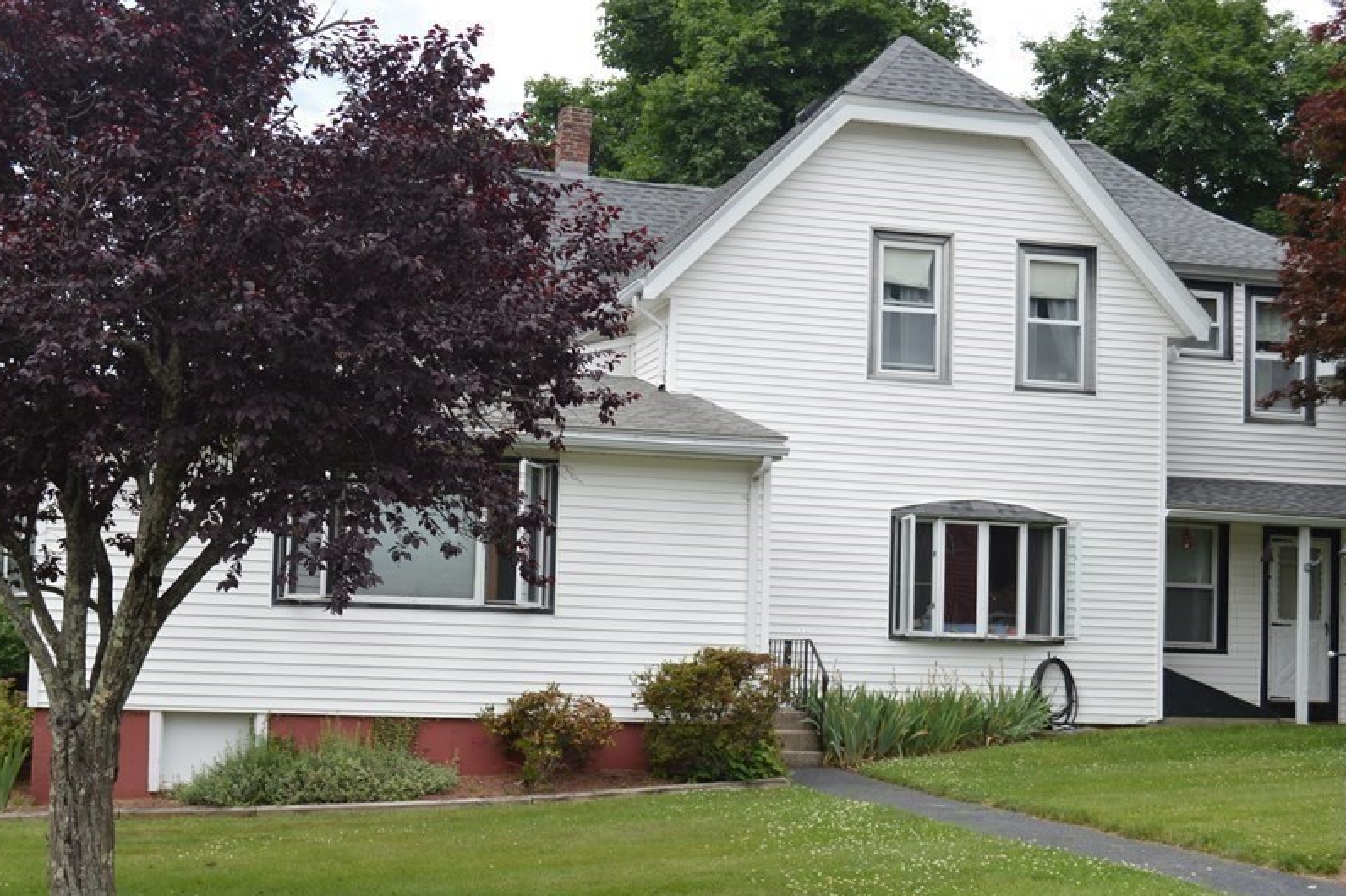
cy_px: 542
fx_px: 2018
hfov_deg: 36.9
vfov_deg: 25.0
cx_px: 631
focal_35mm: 54
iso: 100
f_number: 7.1
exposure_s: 1/200
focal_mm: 28
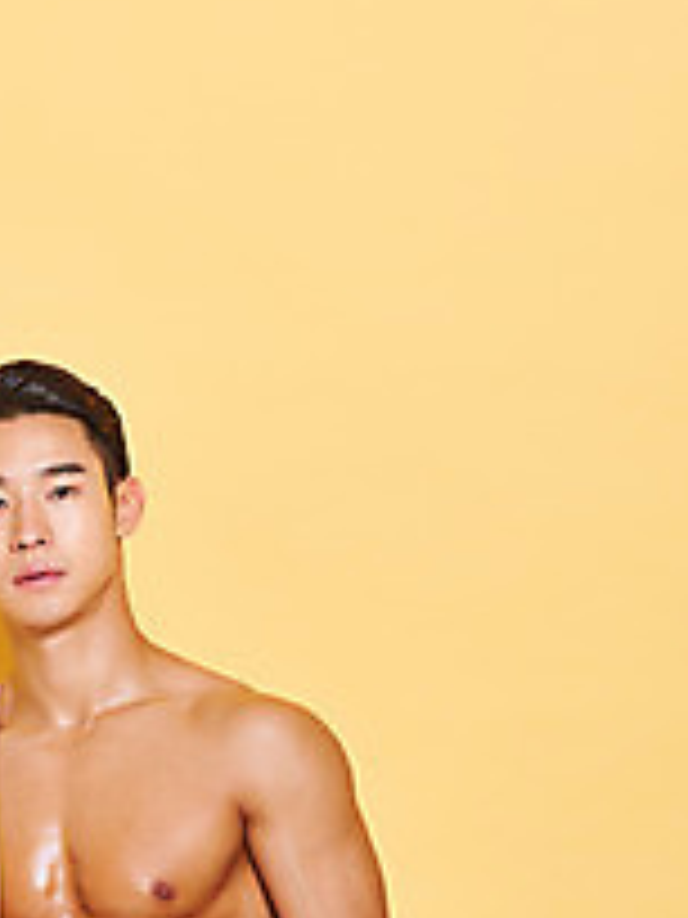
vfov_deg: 7.2
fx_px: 7235
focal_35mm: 273
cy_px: 864
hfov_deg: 5.4
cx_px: 119
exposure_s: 1/125
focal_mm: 145
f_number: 11
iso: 100
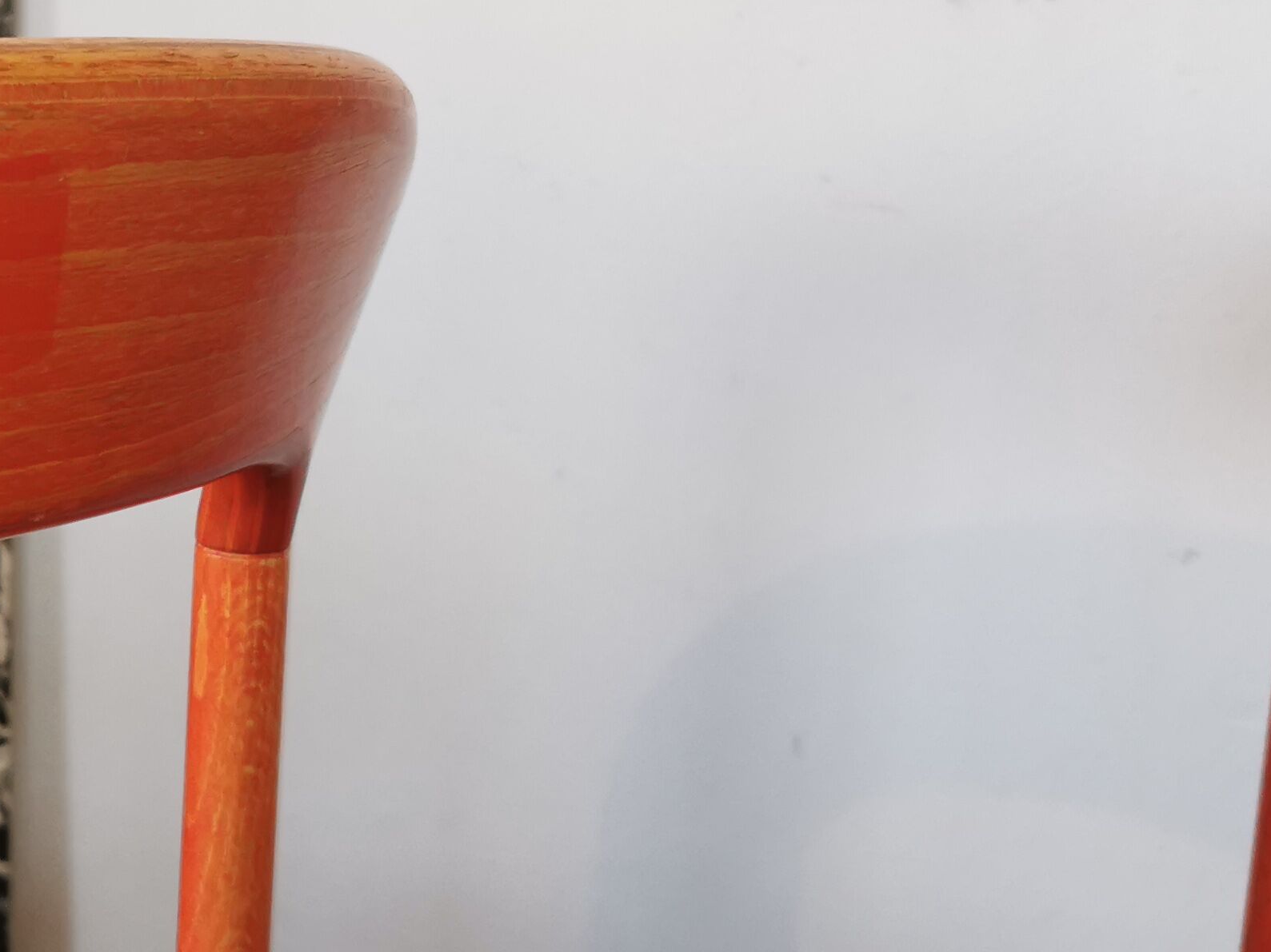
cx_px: 6
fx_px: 2276
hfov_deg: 29.2
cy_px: 357
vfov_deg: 23.6
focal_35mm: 62
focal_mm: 5.56
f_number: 1.6
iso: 200
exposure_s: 1/60
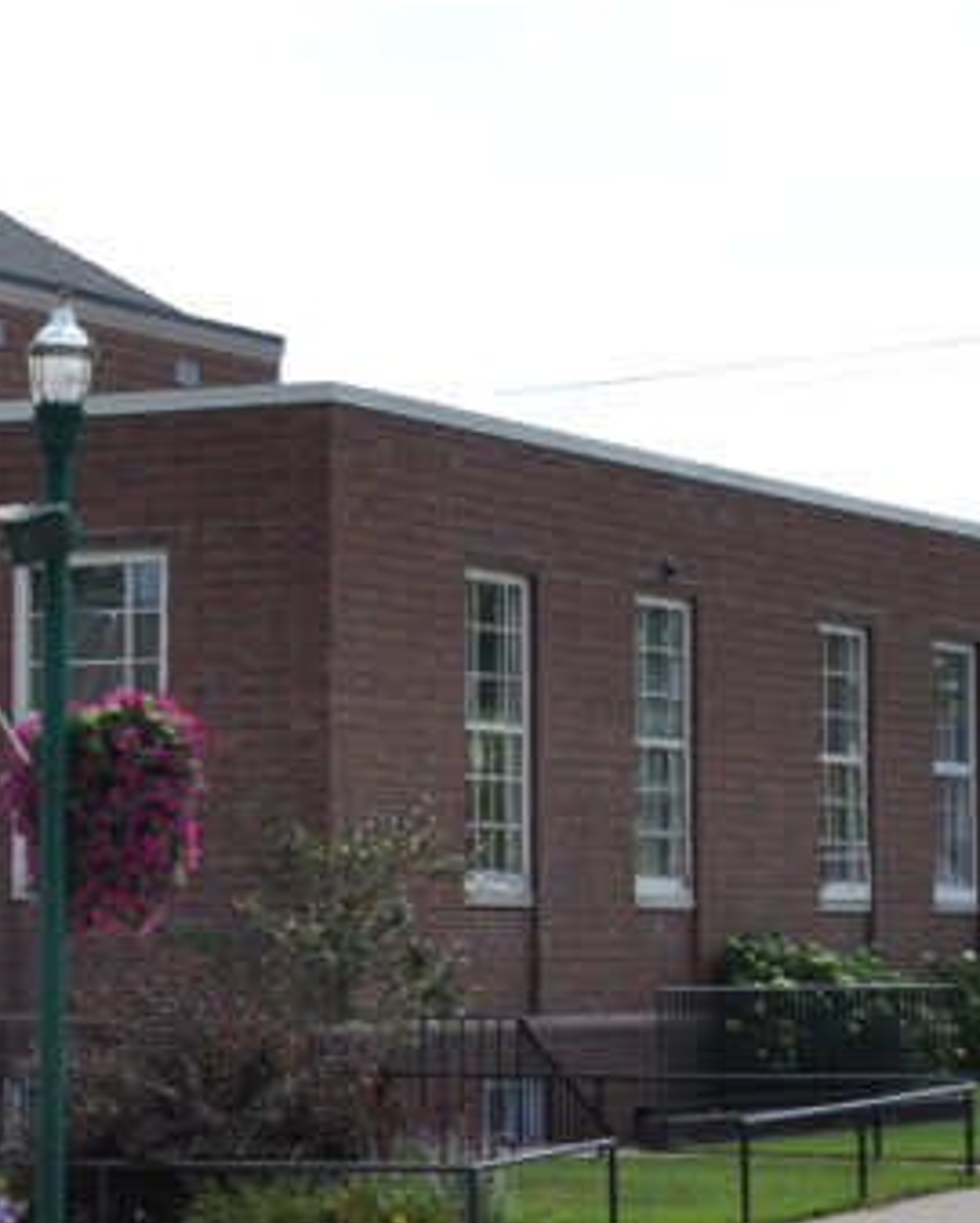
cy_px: 657
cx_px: -377
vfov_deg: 15.0
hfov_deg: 11.7
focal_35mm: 128
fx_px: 4636
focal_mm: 30
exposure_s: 1/250
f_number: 8
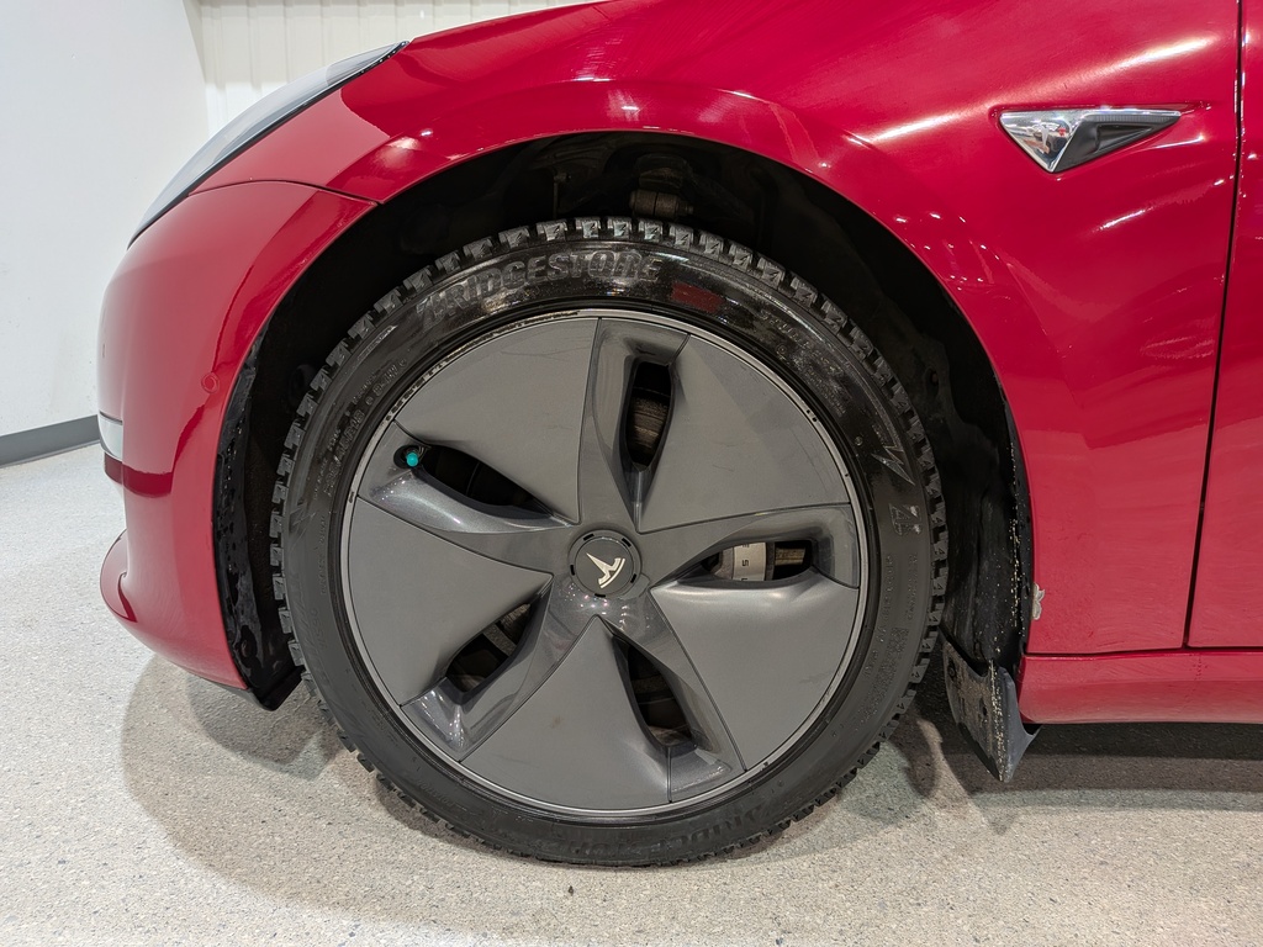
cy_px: 474
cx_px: 632
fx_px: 876
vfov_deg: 56.8
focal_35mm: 24
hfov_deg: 71.6
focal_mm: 4.53
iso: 25
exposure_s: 1/156
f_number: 1.7
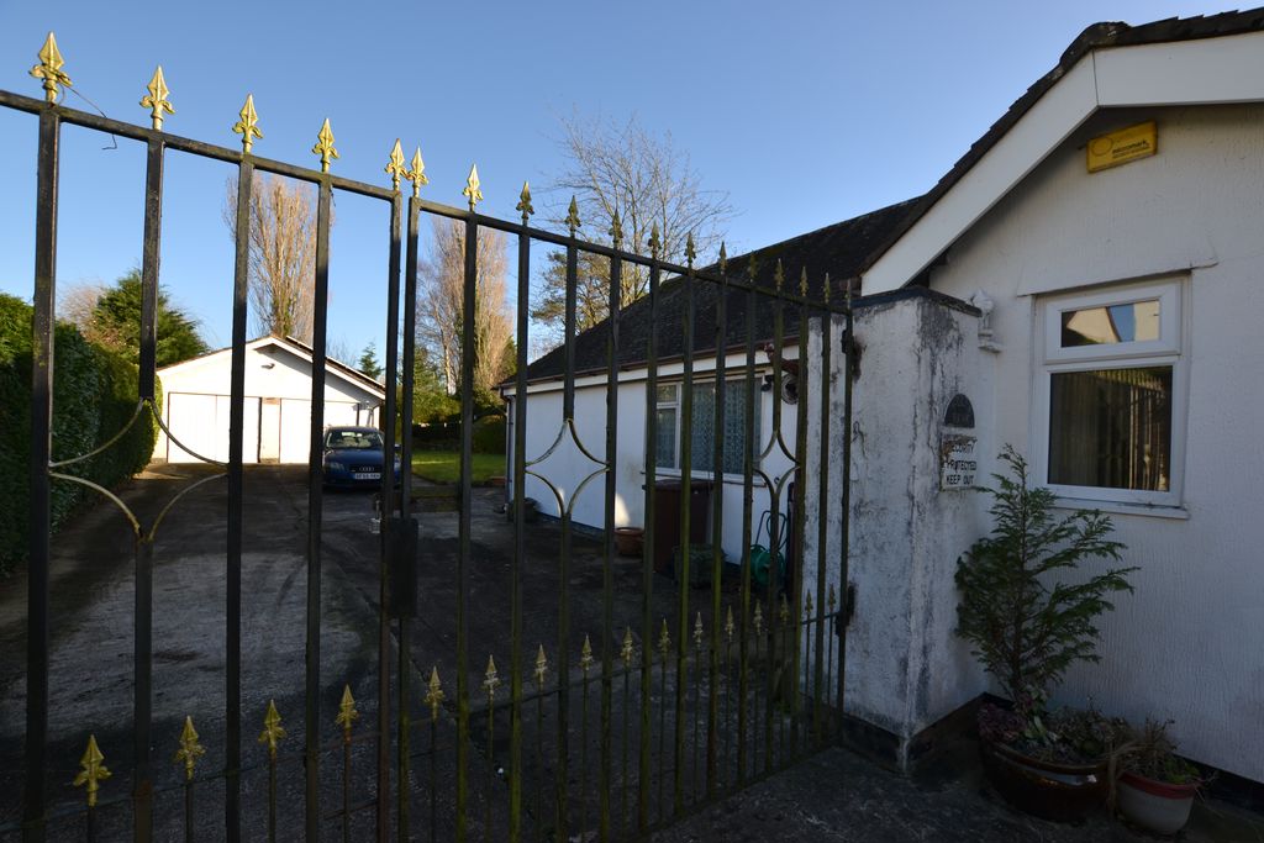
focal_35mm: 15
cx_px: 632
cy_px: 422
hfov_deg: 100.4
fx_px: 527
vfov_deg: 77.3
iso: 100
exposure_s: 1/160
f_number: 6.3
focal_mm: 10
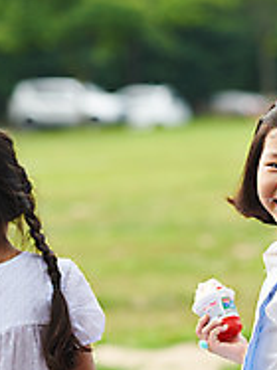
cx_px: 155
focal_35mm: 262
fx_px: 2799
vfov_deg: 7.6
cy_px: 190
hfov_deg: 5.7
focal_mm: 85
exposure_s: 1/1250
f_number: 2.5
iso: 250
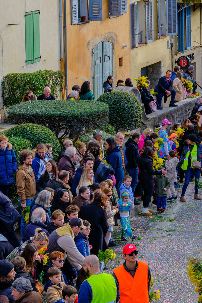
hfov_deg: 11.0
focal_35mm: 120
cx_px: 294
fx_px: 1010
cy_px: 150
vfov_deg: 17.1
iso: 320
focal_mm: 55
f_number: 9
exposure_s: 1/100
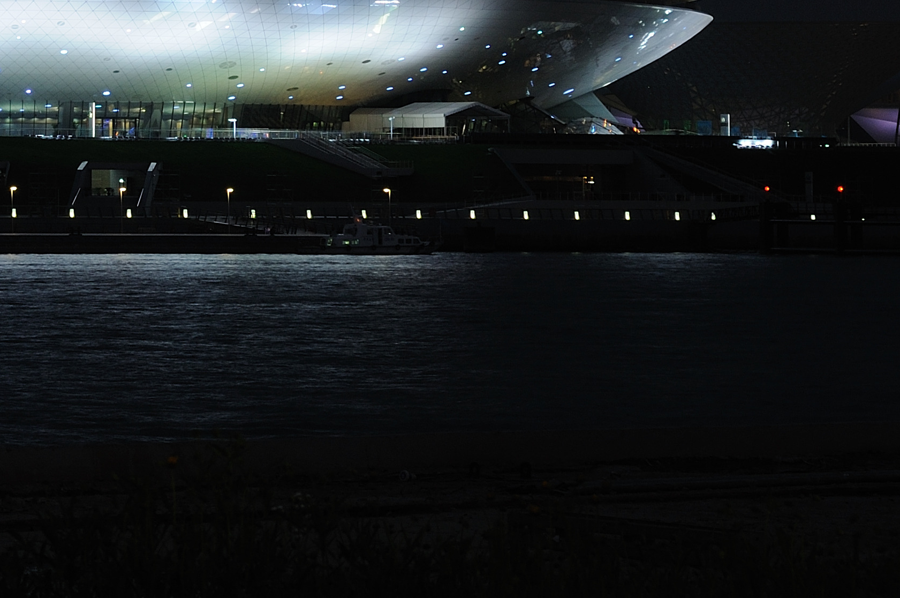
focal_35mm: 199
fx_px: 4968
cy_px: -30
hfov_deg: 10.2
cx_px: -183
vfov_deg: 6.9
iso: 200
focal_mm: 52
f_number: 8
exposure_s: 1/1.6
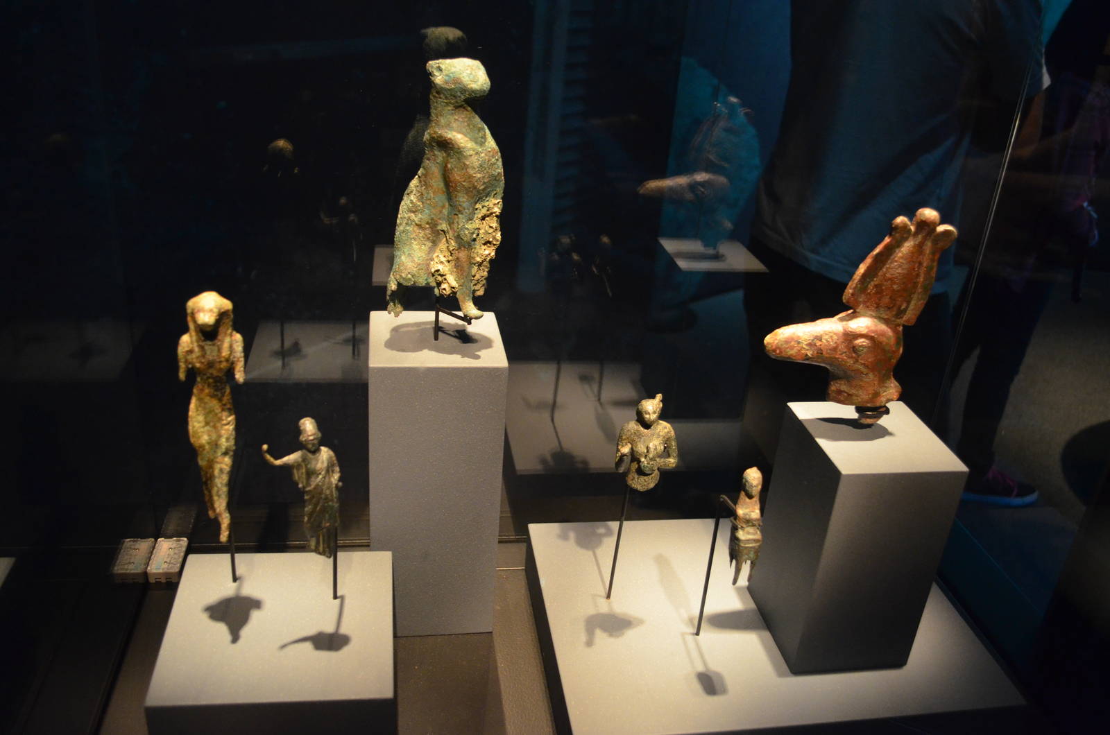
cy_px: 368
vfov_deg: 43.4
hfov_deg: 62.0
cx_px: 555
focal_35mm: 30
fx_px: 923
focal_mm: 20
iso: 2200
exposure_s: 1/30
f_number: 3.8
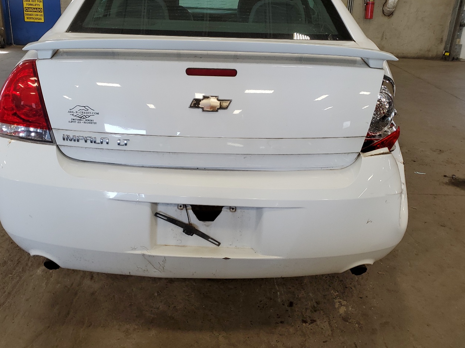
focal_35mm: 33
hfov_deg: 55.2
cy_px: 141
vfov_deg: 42.7
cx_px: 208
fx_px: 443
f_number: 1.5
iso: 50
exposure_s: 1/60.2
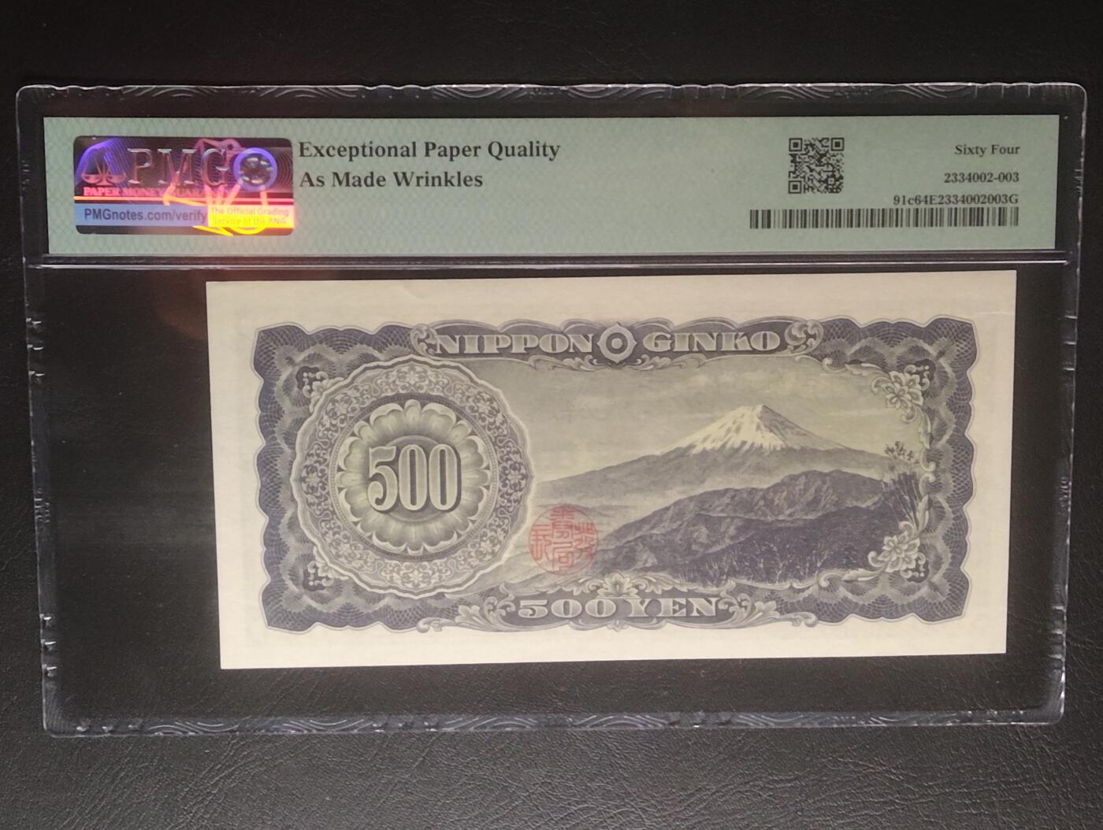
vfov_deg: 29.2
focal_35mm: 50
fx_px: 1595
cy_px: 415
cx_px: 552
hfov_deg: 38.1
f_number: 2.2
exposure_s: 1/33.3
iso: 500
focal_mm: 3.42
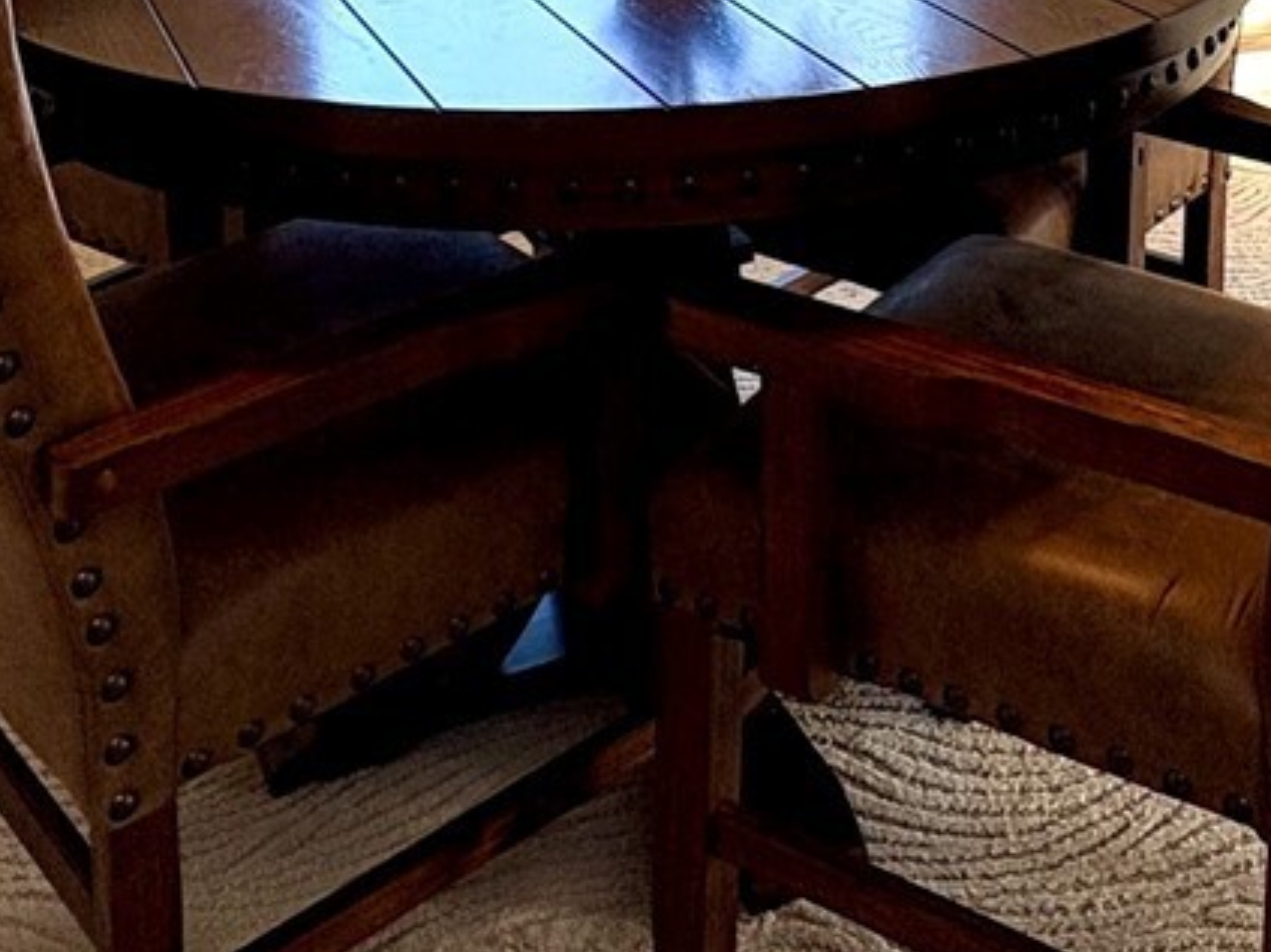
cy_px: -414
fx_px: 1945
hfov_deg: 35.8
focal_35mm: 53
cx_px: 853
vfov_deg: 23.1
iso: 80
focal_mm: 2.22
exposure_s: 1/127
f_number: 2.2
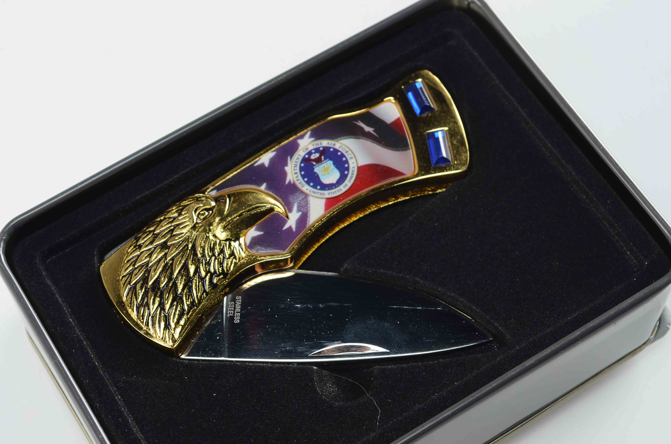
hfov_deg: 24.7
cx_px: 336
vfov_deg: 16.5
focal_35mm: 82
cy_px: 222
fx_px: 1535
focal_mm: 55
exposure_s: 1/80
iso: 100
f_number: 10
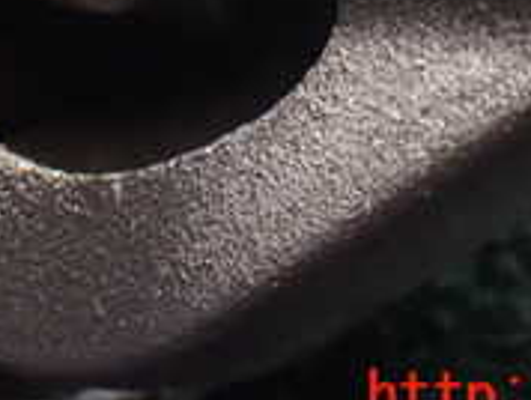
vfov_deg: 13.6
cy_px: -236
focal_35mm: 101
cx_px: 146
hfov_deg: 19.3
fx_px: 1551
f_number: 2.3
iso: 1600
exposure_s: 1/30
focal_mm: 5.4
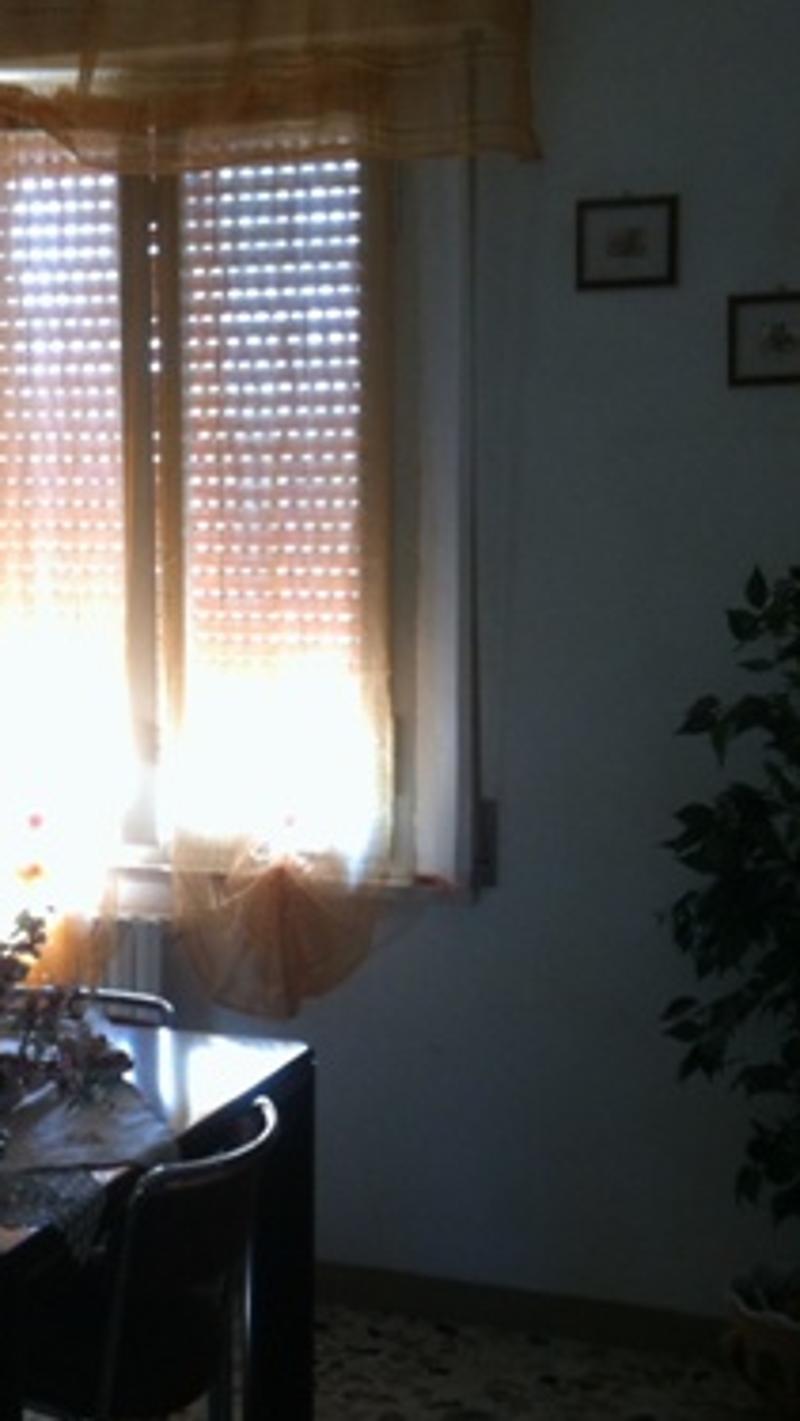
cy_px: 762
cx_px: 246
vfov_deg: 32.3
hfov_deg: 18.5
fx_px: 2451
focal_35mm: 65
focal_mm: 3.85
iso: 100
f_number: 2.8
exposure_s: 1/15
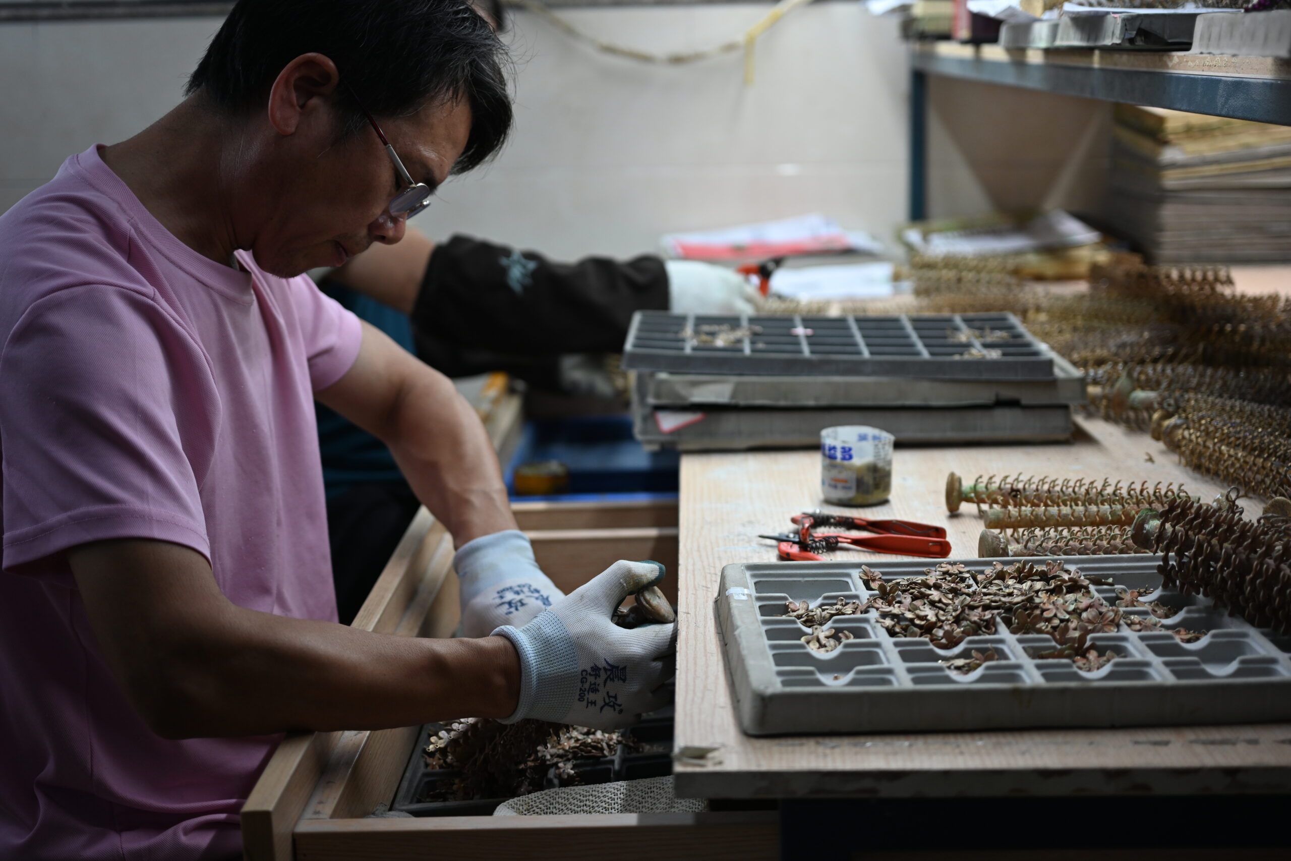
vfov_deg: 27.0
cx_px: 646
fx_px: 1793
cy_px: 430
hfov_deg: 39.6
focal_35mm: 50
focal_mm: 50
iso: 400
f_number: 3
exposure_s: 1/125
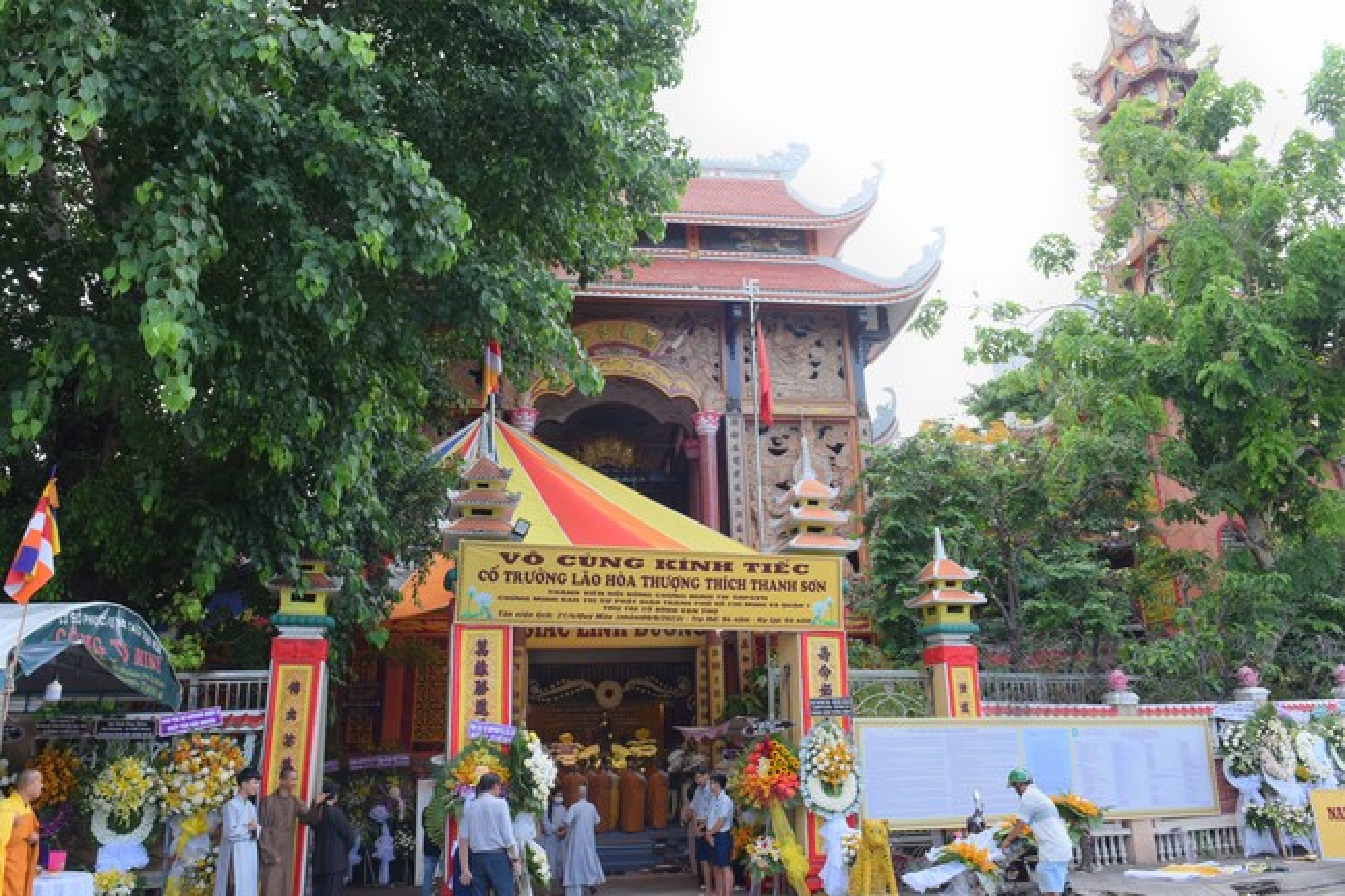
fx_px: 896
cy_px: 448
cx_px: 672
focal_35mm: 24
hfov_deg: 73.8
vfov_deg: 53.1
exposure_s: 1/125
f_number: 8
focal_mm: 24
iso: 200
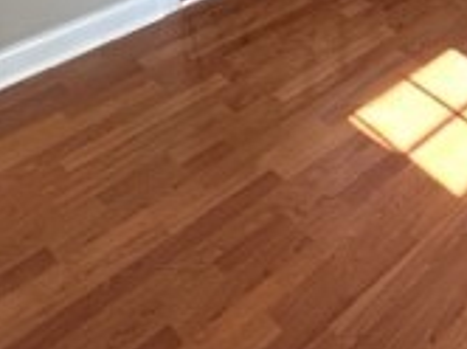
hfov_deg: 30.9
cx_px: 537
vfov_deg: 20.4
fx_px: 727
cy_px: -256
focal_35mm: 54
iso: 250
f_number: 2.2
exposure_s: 1/120
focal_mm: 2.22
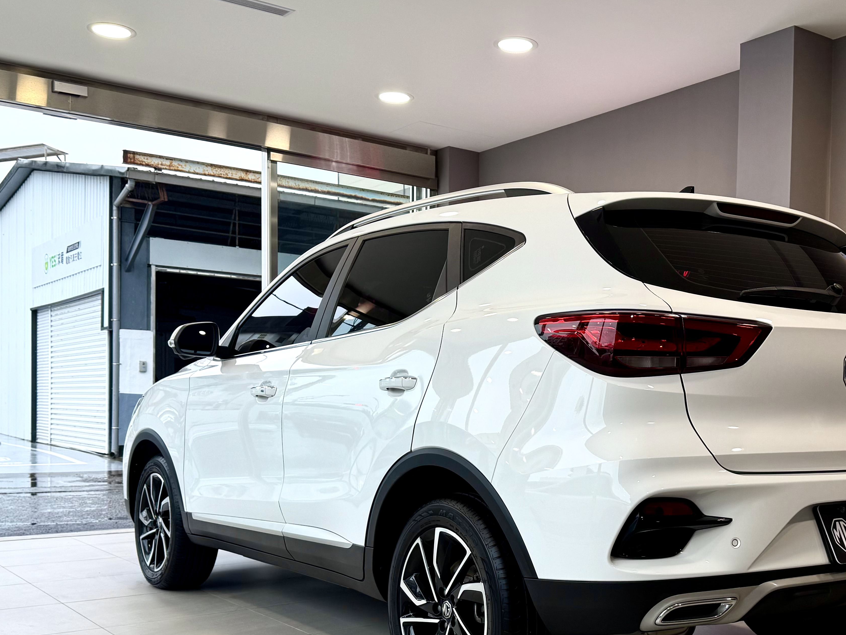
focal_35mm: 41
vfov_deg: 34.8
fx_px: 1002
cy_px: 419
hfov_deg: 45.3
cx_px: 535
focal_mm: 6.76
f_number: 1.78
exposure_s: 1/228
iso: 64
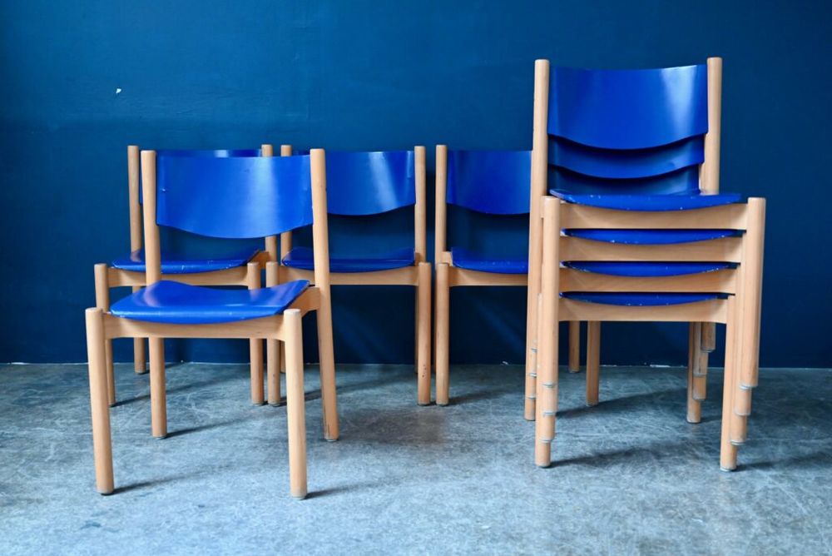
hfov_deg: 48.4
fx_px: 925
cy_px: 278
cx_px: 416
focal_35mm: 40
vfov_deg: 33.4
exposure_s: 1/125
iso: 2500
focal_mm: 40
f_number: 4
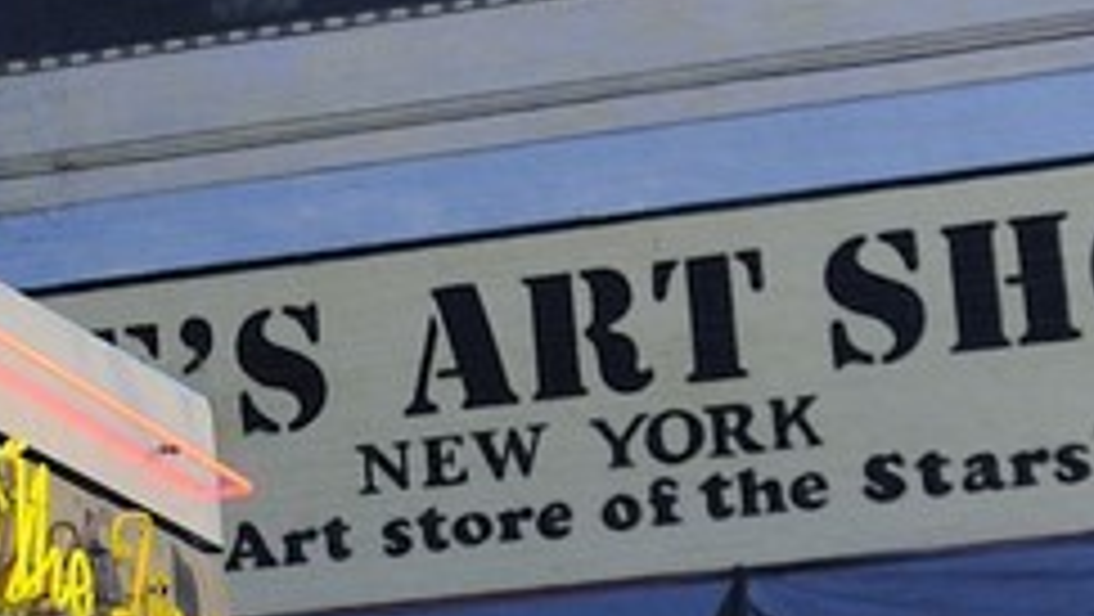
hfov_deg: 7.7
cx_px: -2057
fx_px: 7198
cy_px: 76
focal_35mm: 248
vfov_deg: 4.9
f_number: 5
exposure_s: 1/100
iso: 200
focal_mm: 36
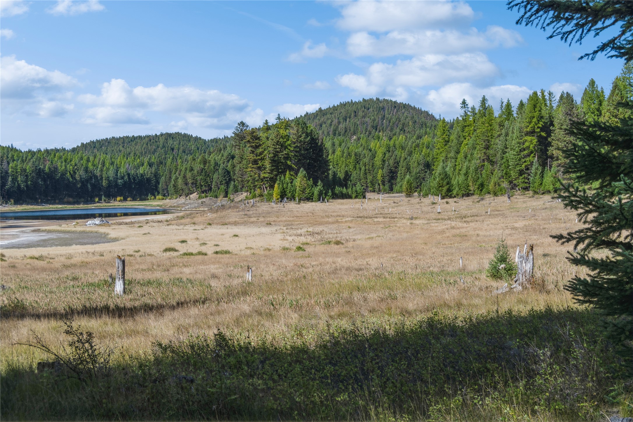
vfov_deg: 26.5
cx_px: 316
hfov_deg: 38.9
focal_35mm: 51
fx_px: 897
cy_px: 211
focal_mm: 34
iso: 100
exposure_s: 1/640
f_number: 6.3
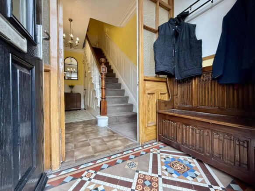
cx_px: 128
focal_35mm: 14
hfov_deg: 102.1
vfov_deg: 85.7
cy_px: 96
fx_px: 103
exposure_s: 1/99
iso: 320
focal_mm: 2.22
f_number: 2.2
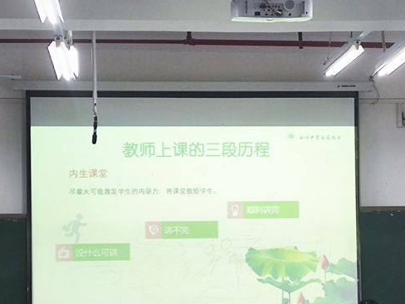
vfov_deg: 17.8
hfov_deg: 23.8
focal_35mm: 82
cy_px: 241
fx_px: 959
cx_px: 234
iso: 953
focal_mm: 7.1
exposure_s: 1/100
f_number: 1.9
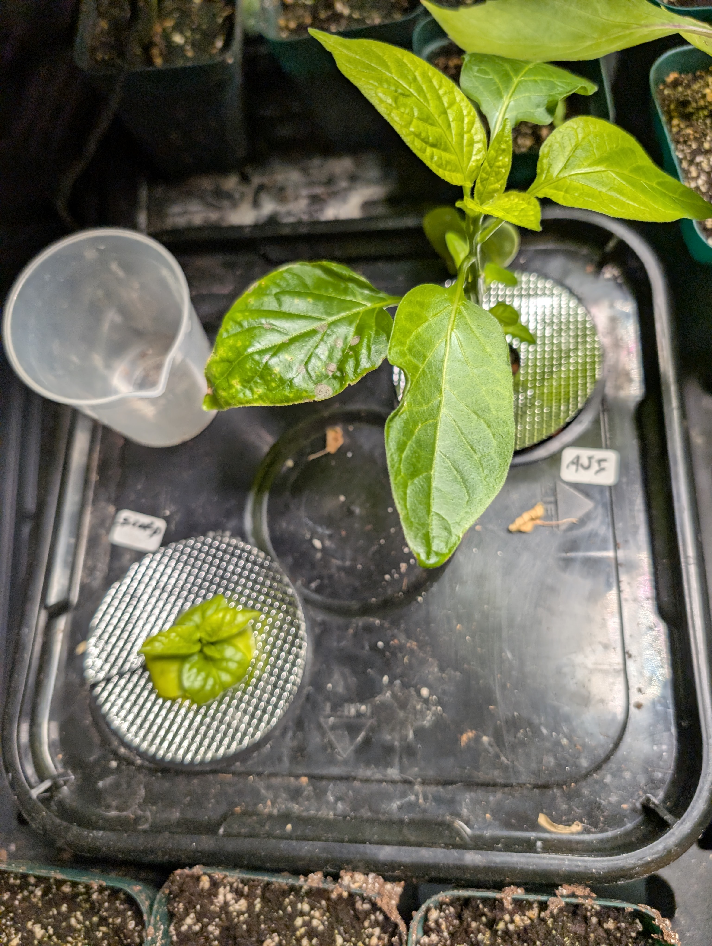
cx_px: 356
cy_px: 473
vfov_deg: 71.5
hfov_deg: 56.9
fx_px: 657
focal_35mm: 24
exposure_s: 1/179
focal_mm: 6.9
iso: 19
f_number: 1.68
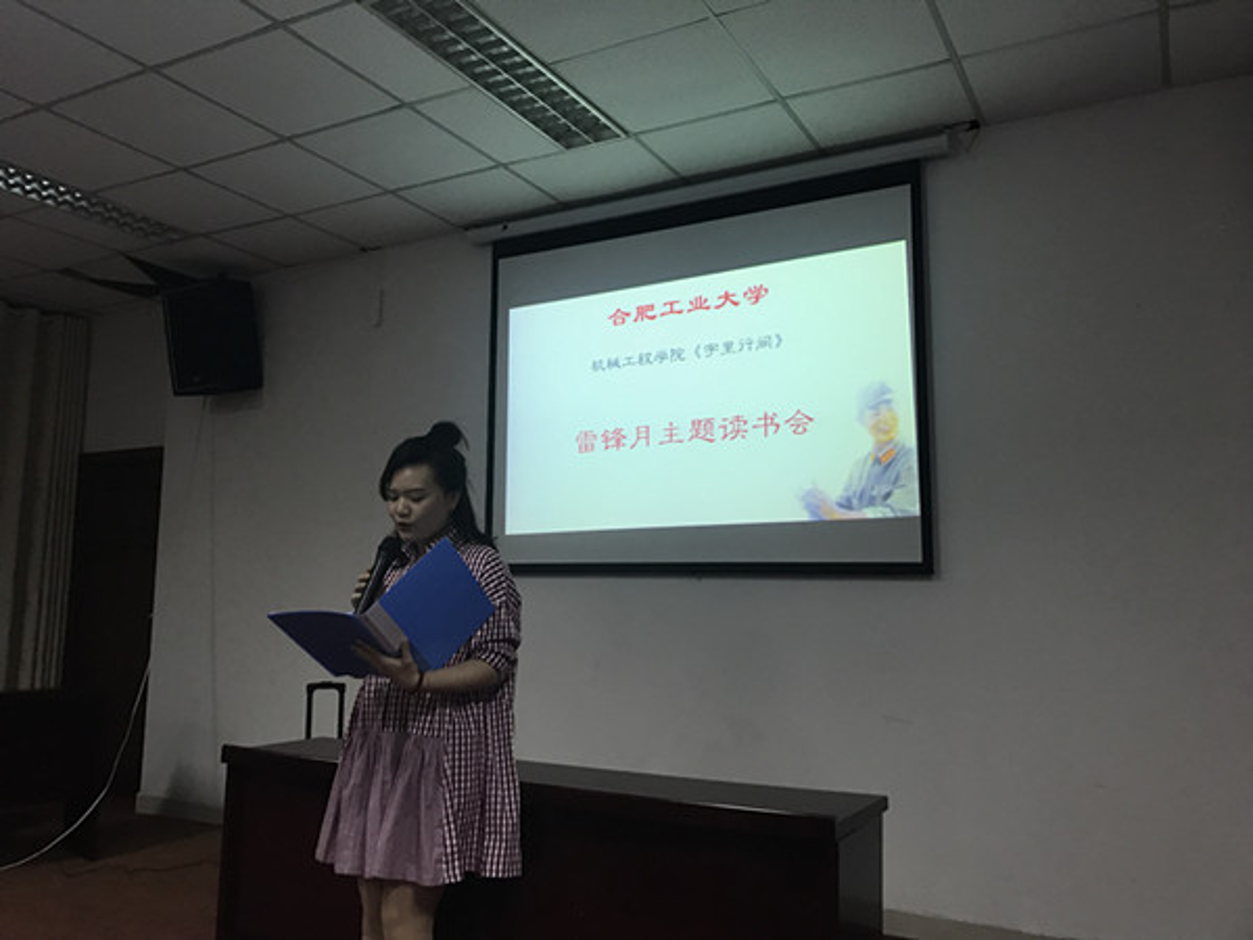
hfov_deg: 63.4
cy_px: 470
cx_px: 626
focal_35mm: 28
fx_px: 1014
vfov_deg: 49.7
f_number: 1.8
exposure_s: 1/16
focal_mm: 3.99
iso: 40
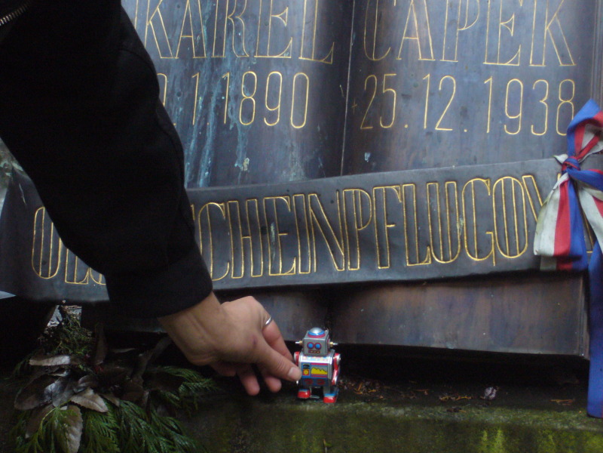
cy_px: 226
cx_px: 302
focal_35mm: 105
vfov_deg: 14.1
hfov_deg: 18.7
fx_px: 1829
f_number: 5
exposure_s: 1/8
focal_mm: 17.4
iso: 200
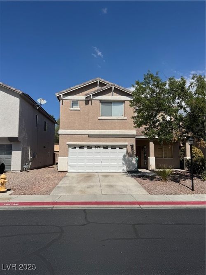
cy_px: 138
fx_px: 190
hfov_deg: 56.8
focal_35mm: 24
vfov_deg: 71.6
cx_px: 103
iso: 80
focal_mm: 6.76
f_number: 1.78
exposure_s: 1/9009
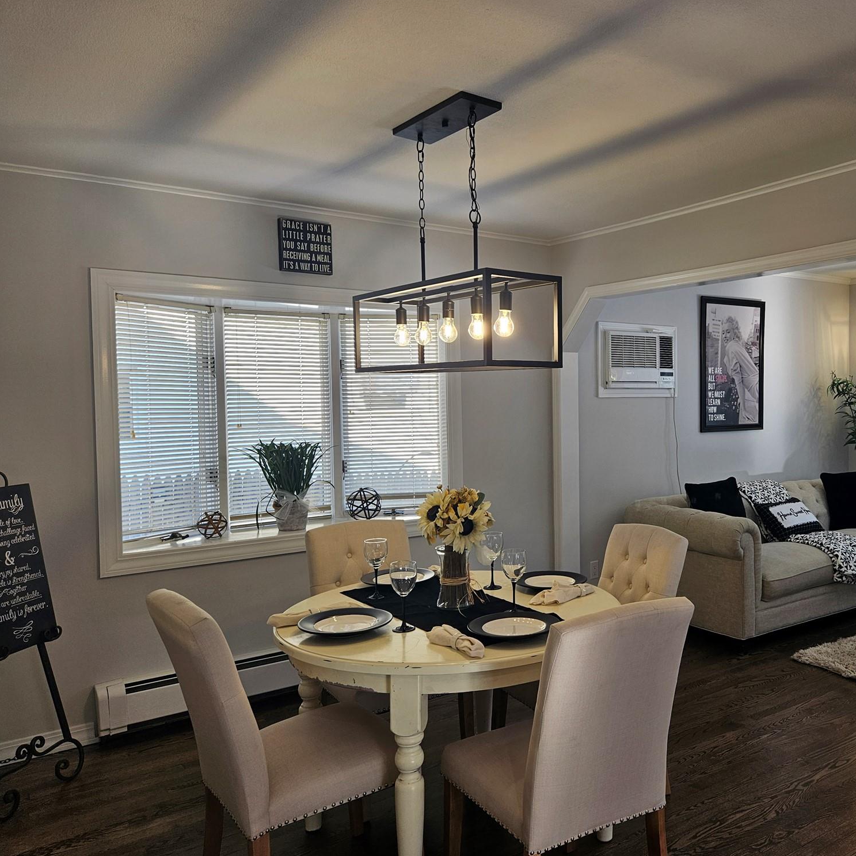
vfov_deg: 57.3
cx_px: 570
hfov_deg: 56.1
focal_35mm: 28
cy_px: 424
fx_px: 783
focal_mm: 5.4
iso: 40
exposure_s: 1/120
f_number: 1.8
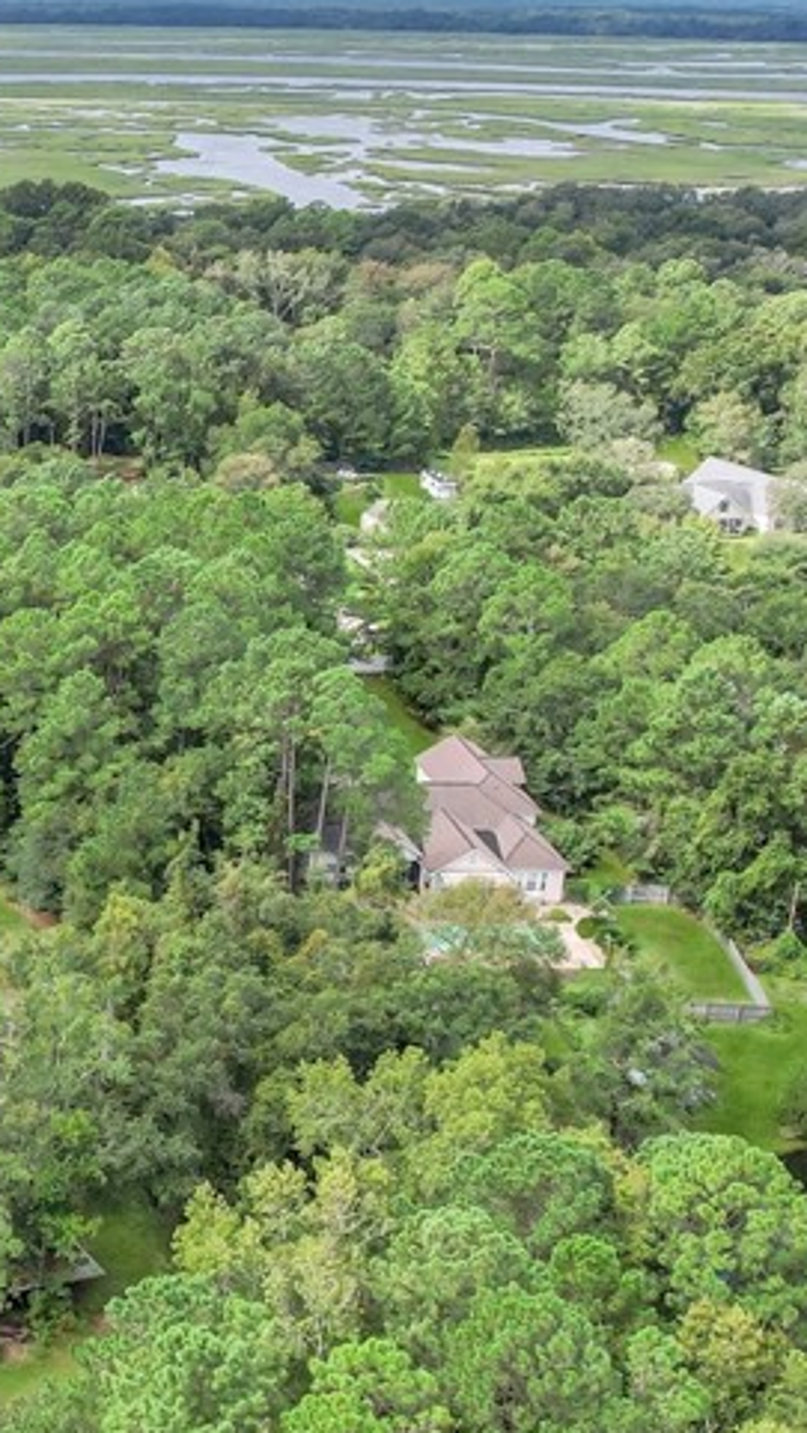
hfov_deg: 20.7
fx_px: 1976
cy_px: 803
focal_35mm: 52
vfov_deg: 39.8
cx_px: -286
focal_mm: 8.38
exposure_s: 1/1250
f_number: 2.8
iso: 100
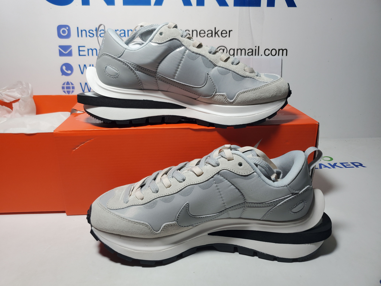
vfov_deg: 53.1
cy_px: 143
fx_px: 286
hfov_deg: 67.3
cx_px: 190
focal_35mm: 26
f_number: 1.5
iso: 50
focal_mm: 4.3
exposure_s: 1/453
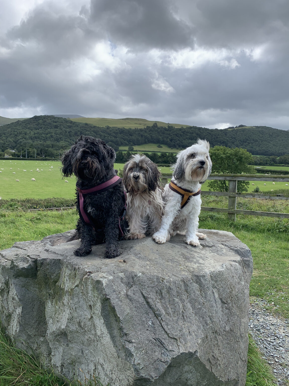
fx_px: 289
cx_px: 144
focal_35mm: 26
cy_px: 193
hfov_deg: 53.1
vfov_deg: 67.3
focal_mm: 4.25
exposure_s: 1/1916
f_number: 1.8
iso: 25
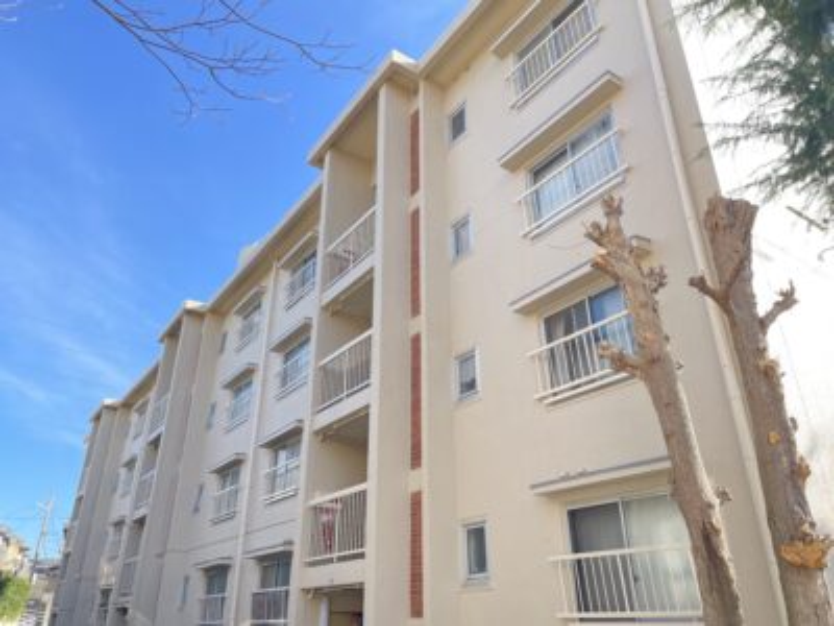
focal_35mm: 26
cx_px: 417
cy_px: 313
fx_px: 626
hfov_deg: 67.3
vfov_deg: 53.1
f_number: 1.6
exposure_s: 1/496
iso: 50
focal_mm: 4.2
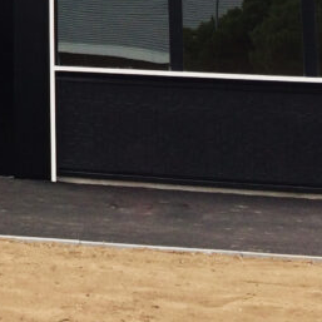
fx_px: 1073
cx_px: -218
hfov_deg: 15.2
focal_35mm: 102
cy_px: -148
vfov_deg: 15.8
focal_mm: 4.15
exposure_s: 1/892
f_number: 2.2
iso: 32
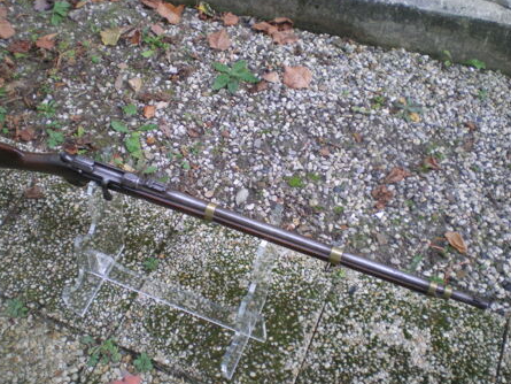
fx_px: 605
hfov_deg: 45.7
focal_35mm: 41
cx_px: 239
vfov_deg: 35.1
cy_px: 202
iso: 320
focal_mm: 6.3
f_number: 3.1
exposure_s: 1/50
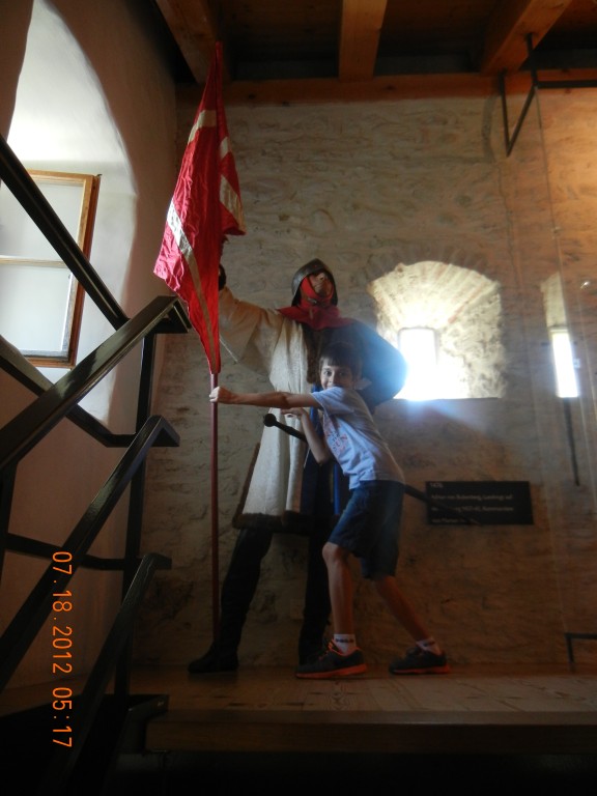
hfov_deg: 46.8
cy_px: 398
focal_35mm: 30
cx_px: 298
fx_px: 690
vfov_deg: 60.0
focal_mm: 5.4
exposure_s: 1/39.5
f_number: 3.5
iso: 400
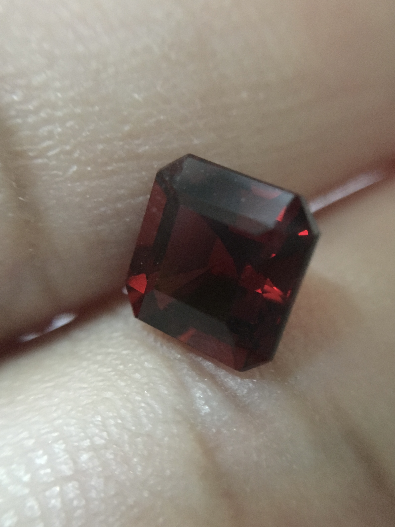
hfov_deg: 48.2
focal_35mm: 29
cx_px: 198
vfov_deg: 61.7
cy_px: 264
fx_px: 441
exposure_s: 1/17
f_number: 2.2
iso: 400
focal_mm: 4.15
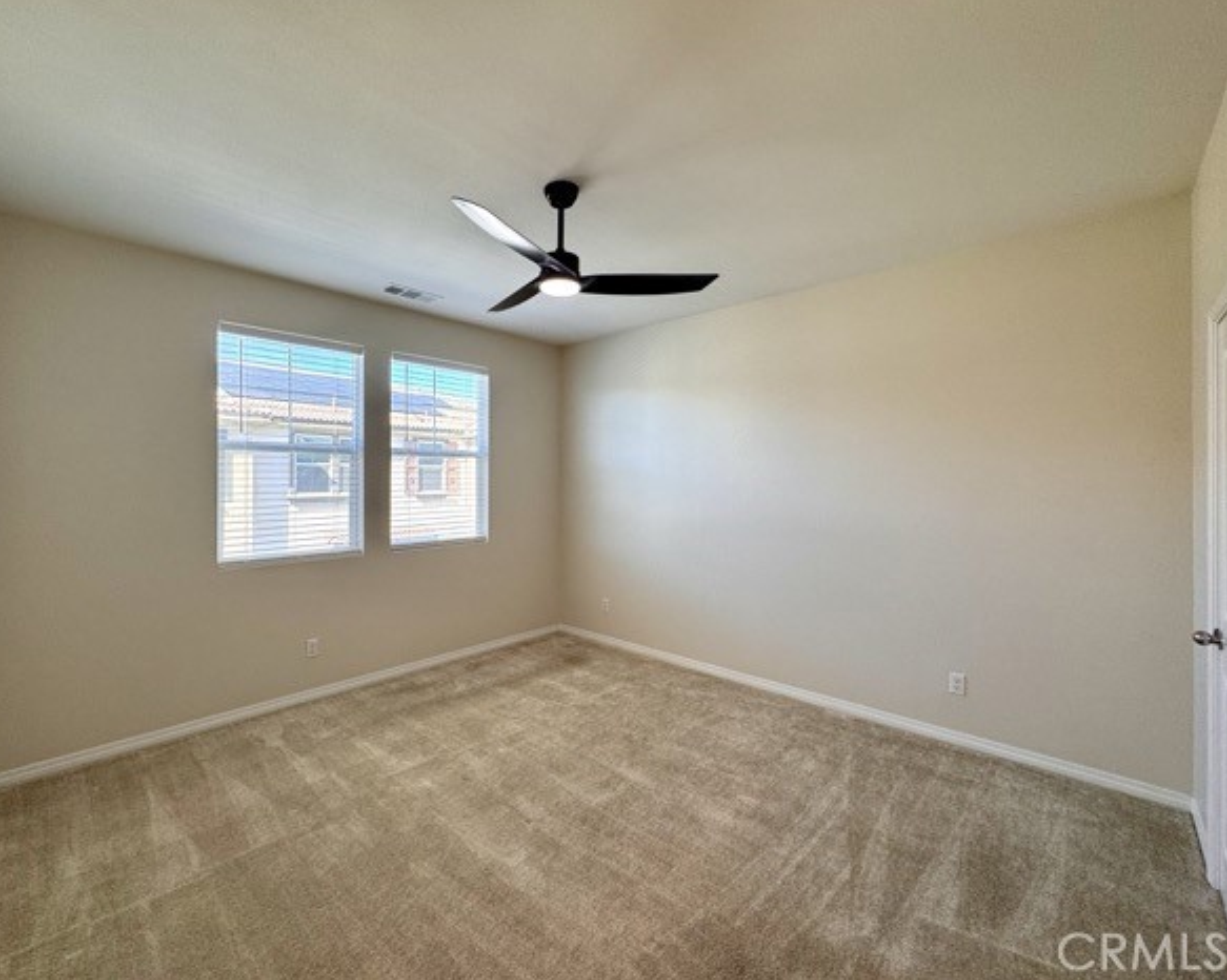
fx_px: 545
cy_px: 477
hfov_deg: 96.7
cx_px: 581
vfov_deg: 84.0
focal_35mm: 15
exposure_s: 1/120
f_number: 2.2
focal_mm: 2.22
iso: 80
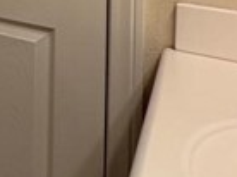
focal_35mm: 65
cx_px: -222
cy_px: -117
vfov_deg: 18.7
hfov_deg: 19.4
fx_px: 444
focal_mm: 2.22
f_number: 2.2
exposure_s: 1/60
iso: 200
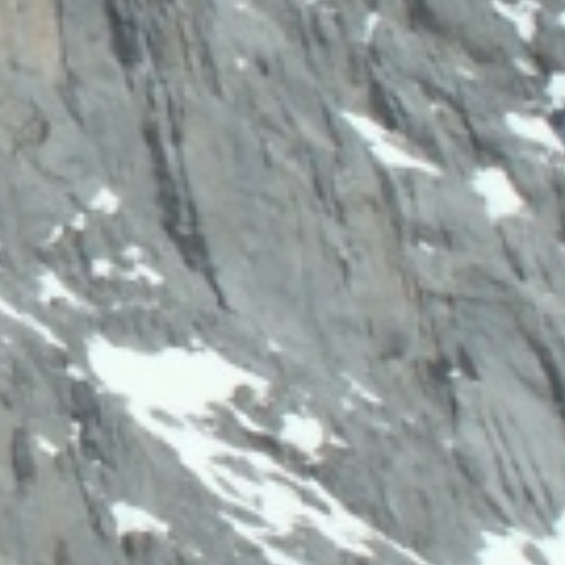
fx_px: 4340
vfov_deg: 7.4
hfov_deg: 7.3
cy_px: 29
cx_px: -385
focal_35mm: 235
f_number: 8
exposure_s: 1/400
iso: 50
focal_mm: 5.86
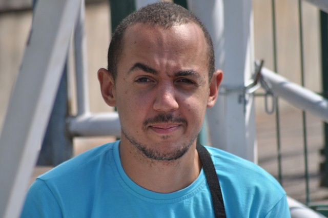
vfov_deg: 3.0
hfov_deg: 4.6
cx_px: 164
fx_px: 4095
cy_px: 109
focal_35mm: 450
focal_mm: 300
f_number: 5.6
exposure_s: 1/800
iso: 200
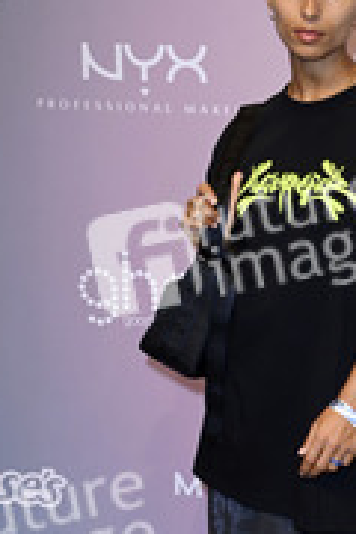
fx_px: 1483
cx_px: 326
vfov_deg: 20.3
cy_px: 395
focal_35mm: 100
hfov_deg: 13.6
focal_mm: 45
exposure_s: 1/250
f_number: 5
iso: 400
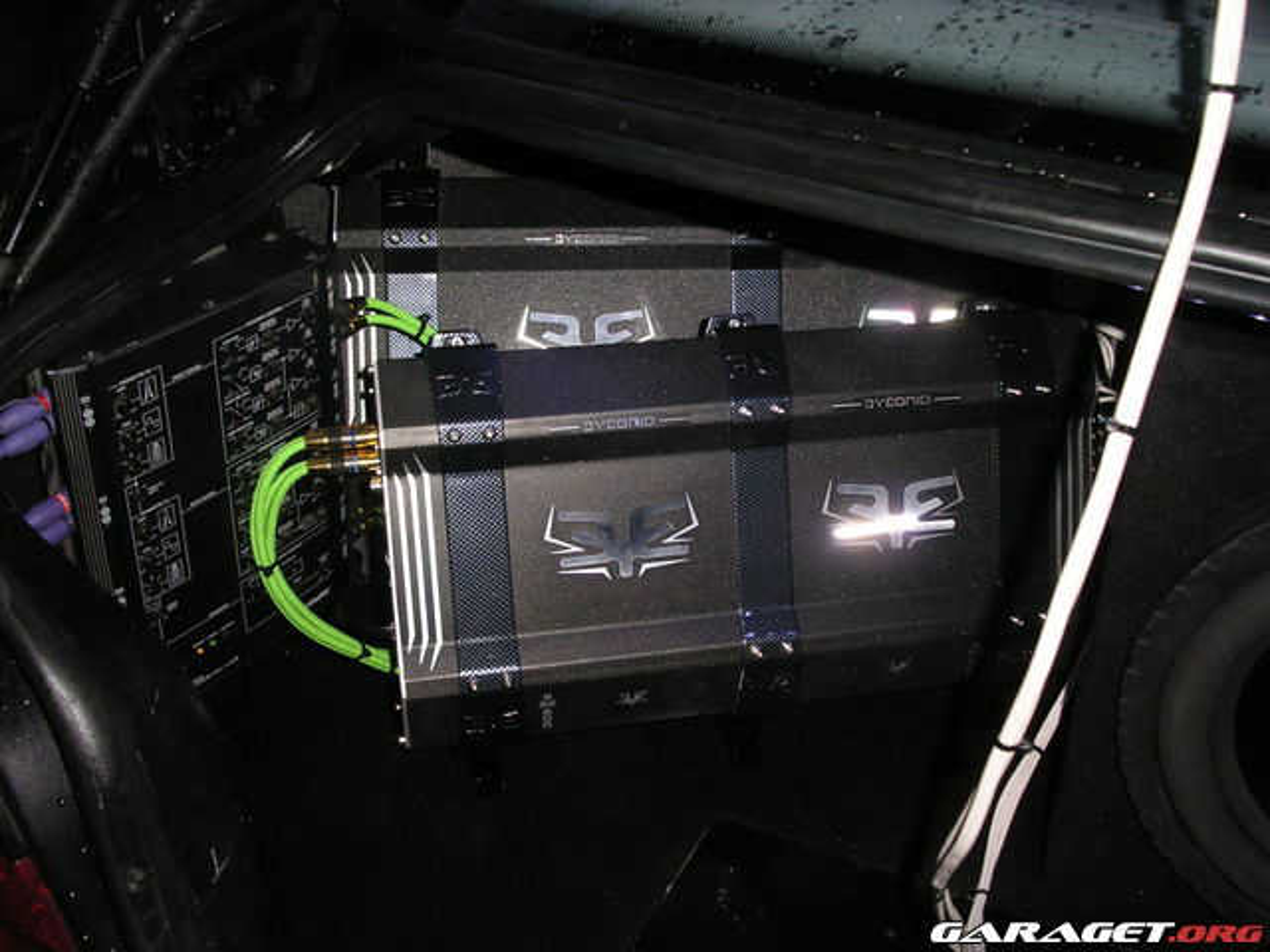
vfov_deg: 37.7
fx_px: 1394
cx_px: 635
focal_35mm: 38
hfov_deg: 49.0
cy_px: 476
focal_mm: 7.8
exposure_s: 1/45
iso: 200
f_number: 2.8
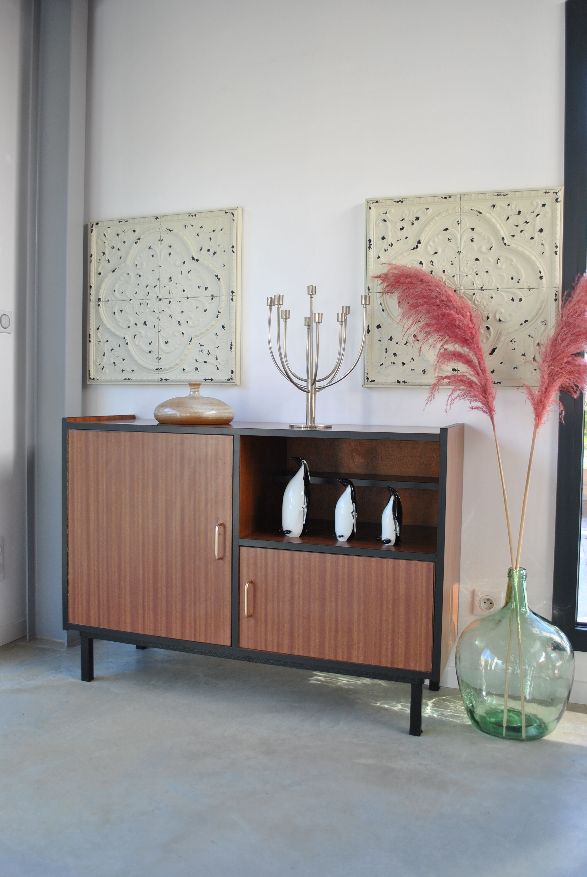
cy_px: 438
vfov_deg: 61.9
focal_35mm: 30
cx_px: 294
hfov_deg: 43.7
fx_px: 732
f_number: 4.5
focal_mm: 20
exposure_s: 1/80
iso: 200
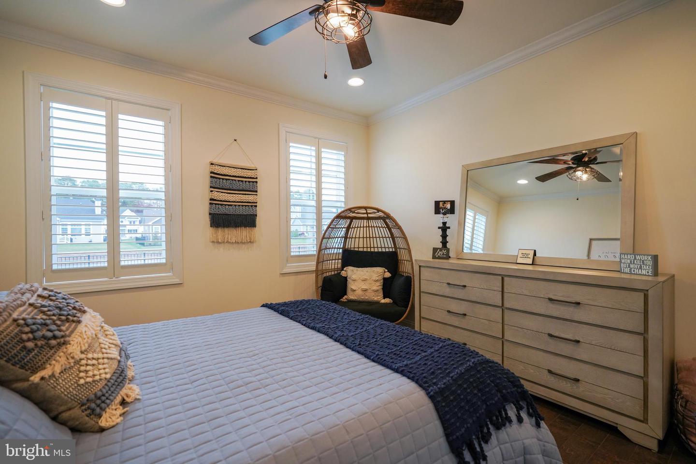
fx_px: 309
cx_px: 348
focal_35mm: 16
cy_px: 232
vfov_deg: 73.7
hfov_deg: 96.7
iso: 1000
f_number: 4
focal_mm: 16
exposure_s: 1/160
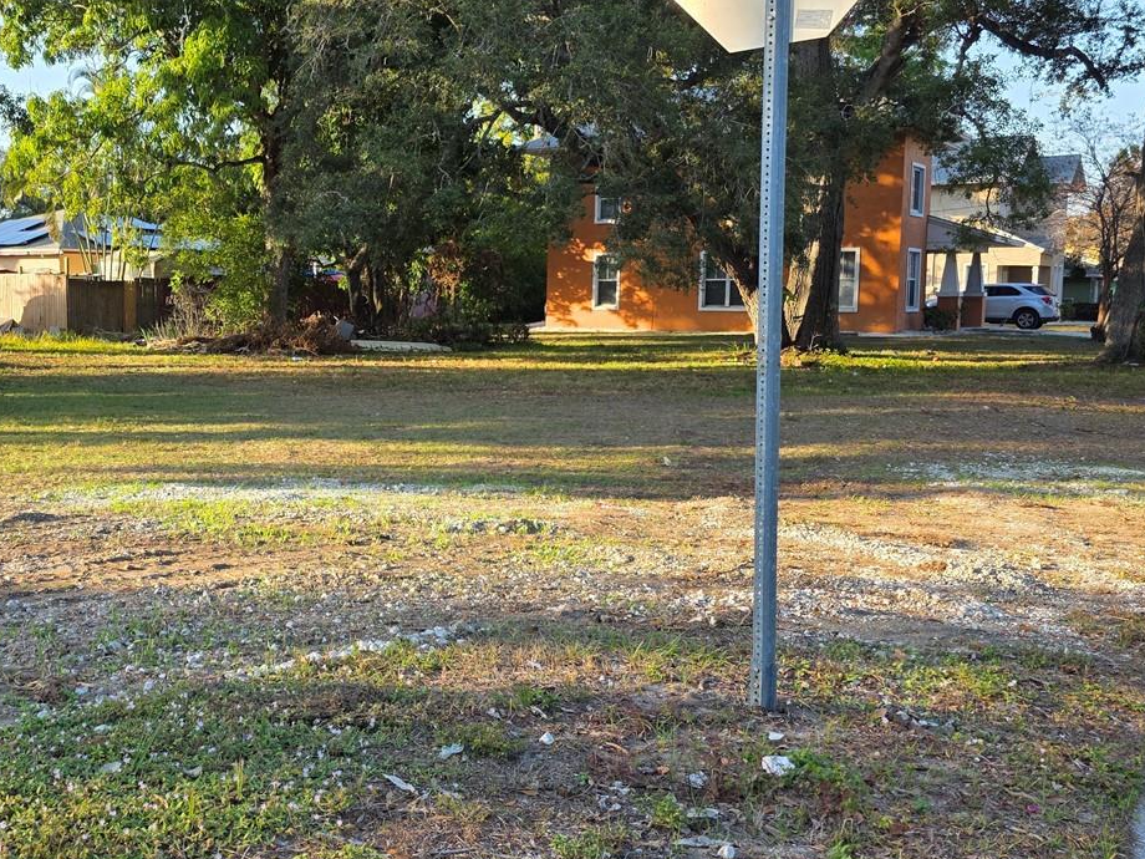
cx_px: 302
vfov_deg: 36.0
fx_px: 1323
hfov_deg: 45.4
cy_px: 426
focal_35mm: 40
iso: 80
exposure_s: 1/1369
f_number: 1.7
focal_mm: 6.3
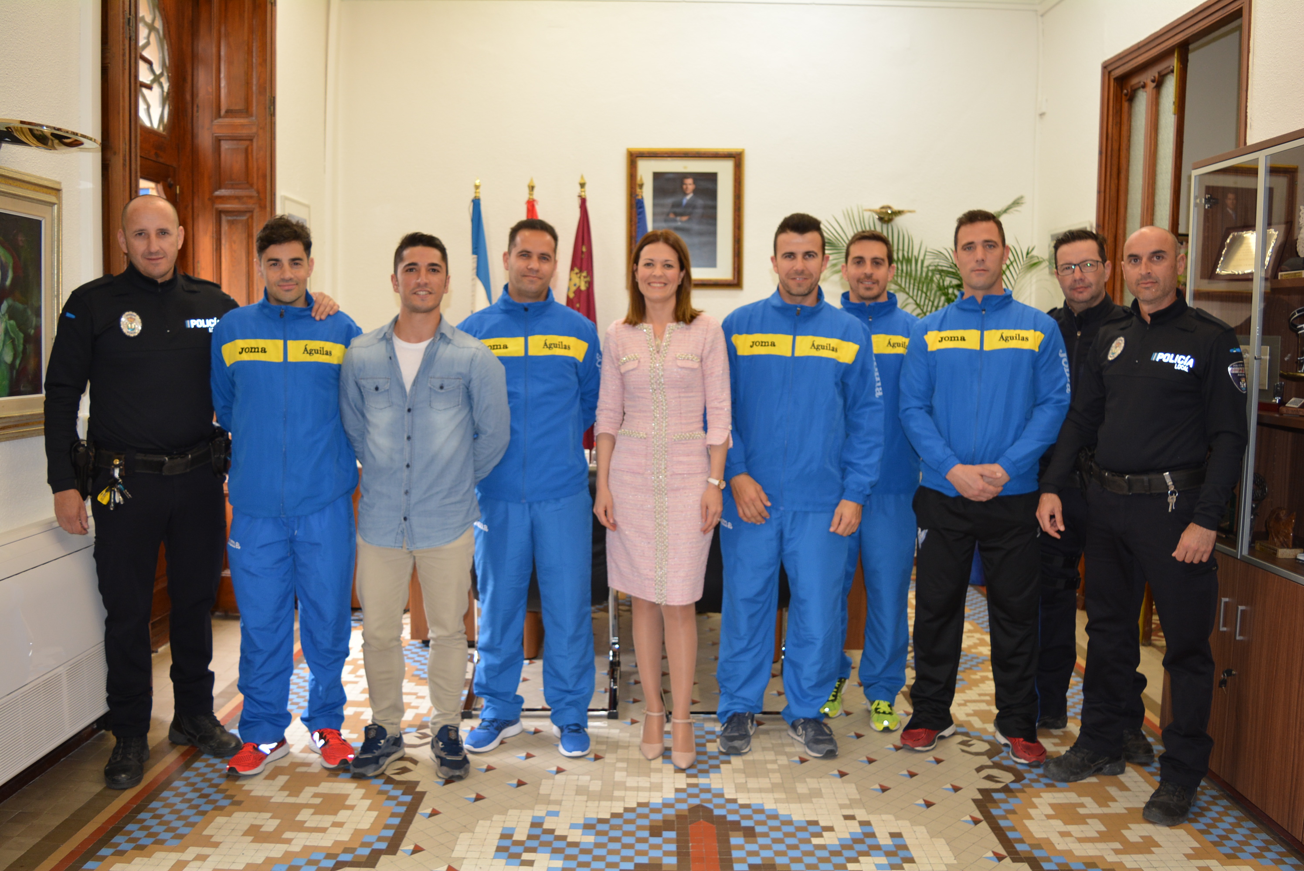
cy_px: 436
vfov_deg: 43.7
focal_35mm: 30
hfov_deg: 61.9
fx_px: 1087
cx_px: 652
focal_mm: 20
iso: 400
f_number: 4
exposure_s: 1/60
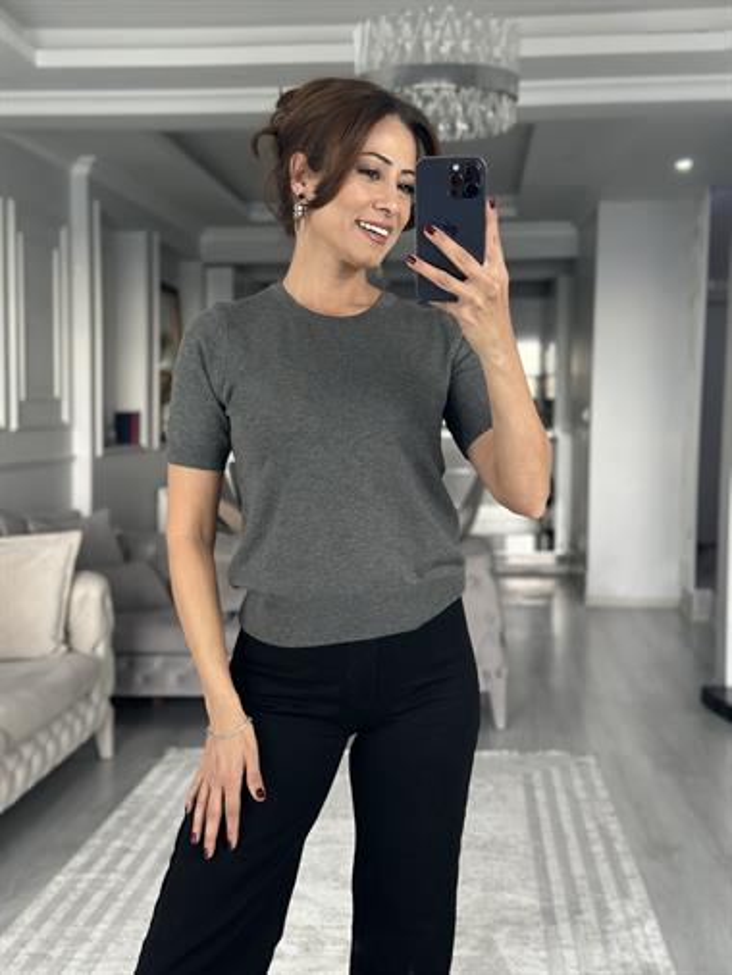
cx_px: 366
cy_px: 488
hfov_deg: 30.3
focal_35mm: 48
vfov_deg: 39.6
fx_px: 1352
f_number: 1.78
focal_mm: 6.86
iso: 160
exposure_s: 1/60
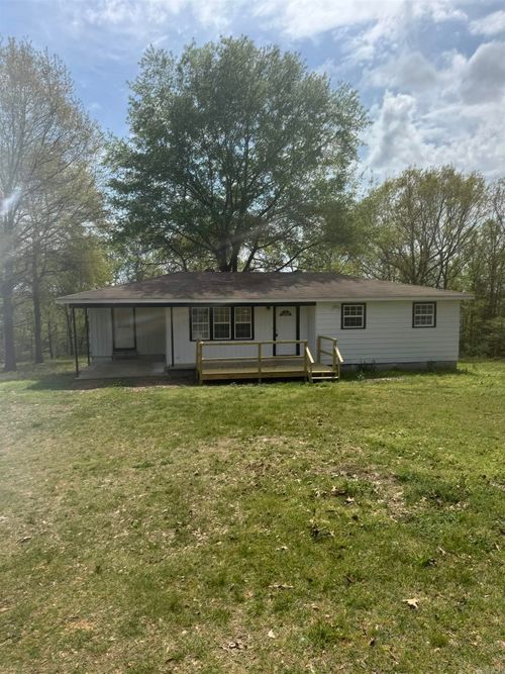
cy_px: 337
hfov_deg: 56.8
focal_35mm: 24
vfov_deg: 71.6
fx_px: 467
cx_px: 252
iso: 80
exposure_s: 1/5814
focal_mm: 6.76
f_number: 1.78
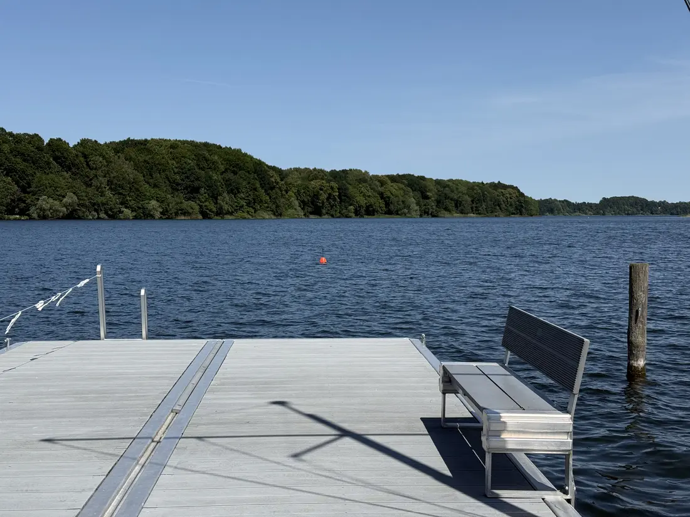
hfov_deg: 39.7
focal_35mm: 48
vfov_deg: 30.3
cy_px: 258
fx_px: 957
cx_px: 345
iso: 80
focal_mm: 6.76
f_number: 1.78
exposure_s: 1/7874
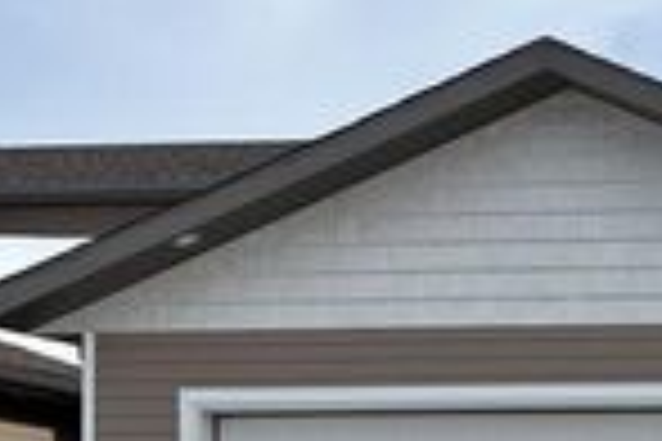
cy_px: 547
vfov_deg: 14.3
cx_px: 1009
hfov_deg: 19.2
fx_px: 1692
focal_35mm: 92
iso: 50
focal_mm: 5.96
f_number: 1.6
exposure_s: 1/6711
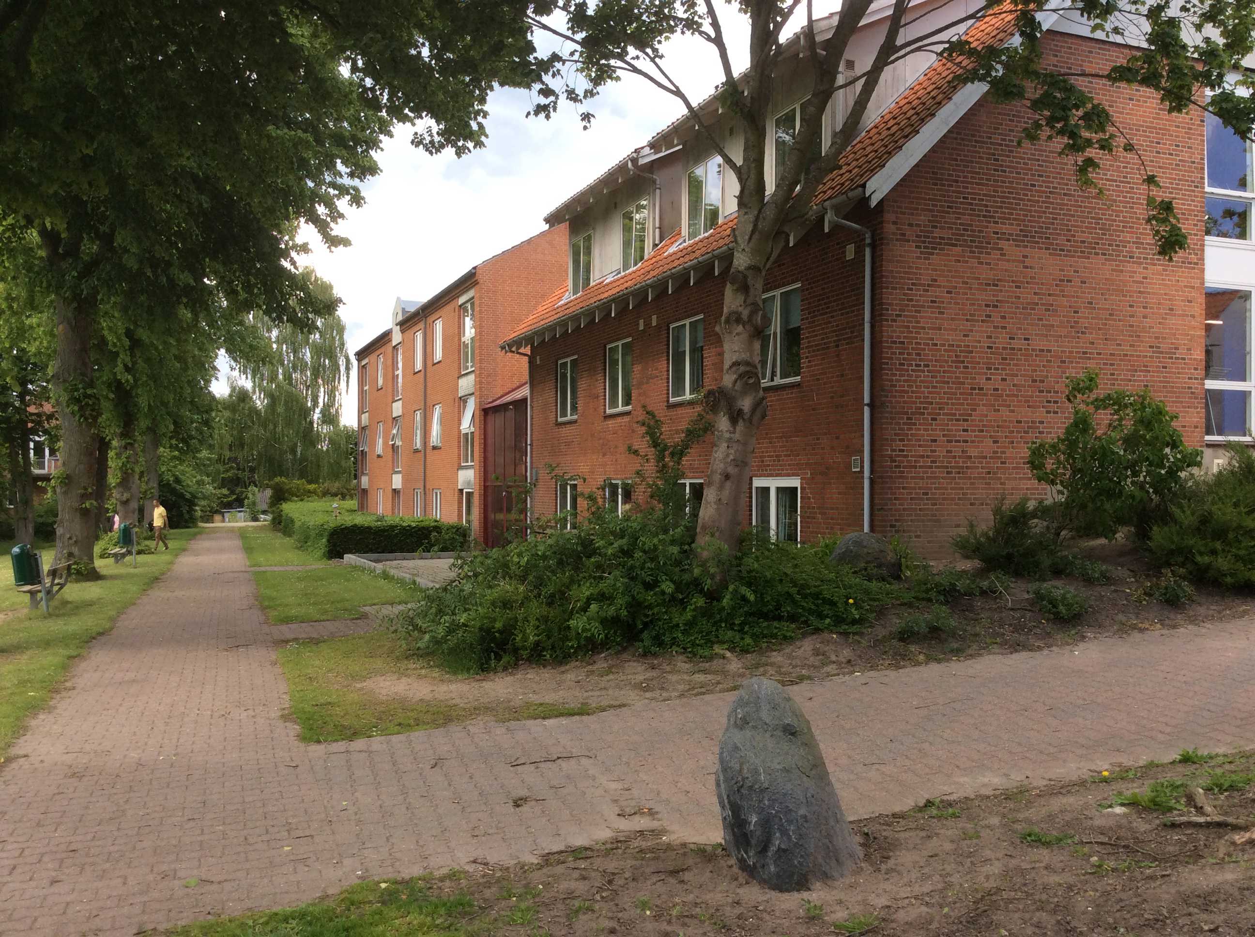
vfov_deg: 44.1
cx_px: 628
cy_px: 468
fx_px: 1158
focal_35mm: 32
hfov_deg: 56.9
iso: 32
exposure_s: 1/397
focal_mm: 3.3
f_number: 2.4
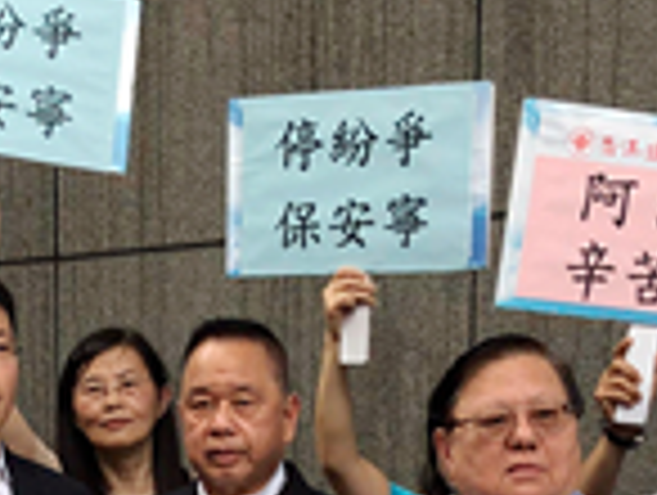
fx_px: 2186
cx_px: 270
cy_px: 900
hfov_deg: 17.1
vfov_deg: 11.9
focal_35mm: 115
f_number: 1.8
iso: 32
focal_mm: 3.99
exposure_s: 1/100
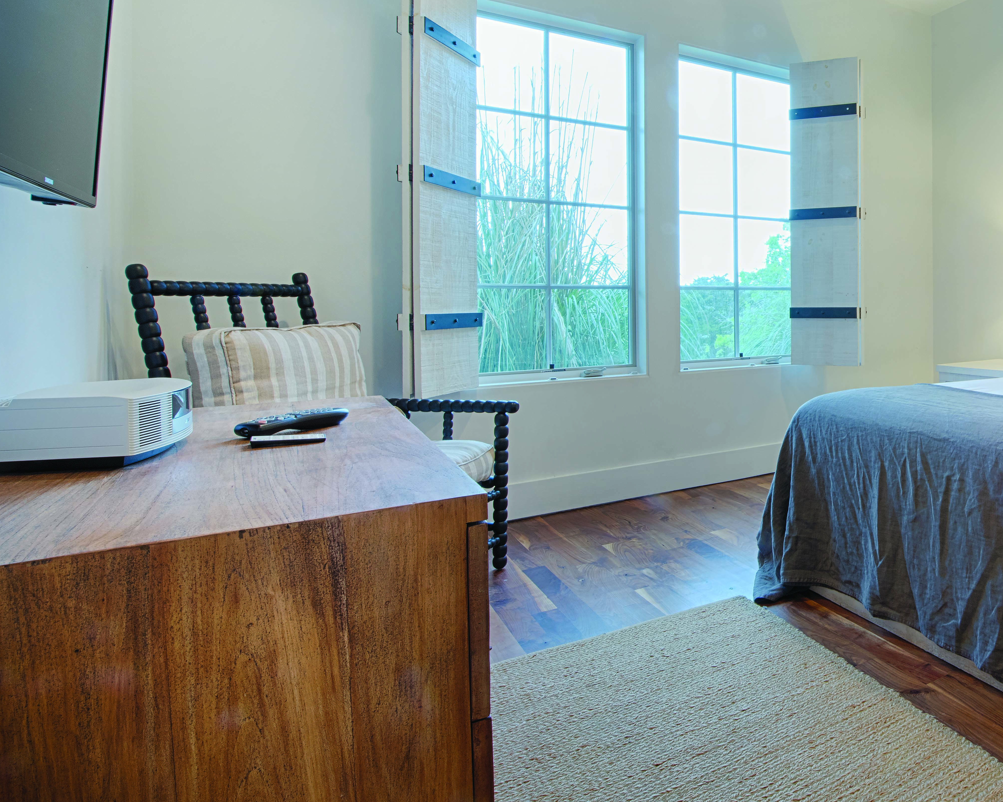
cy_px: 313
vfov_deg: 58.2
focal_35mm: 24
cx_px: 905
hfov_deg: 59.6
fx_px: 712
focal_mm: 14
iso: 200
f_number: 22
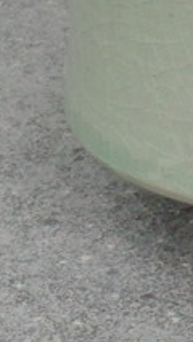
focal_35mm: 256
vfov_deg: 8.2
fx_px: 2326
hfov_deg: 4.7
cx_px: 381
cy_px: -181
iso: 640
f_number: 7.1
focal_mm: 10.7
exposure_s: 1/60
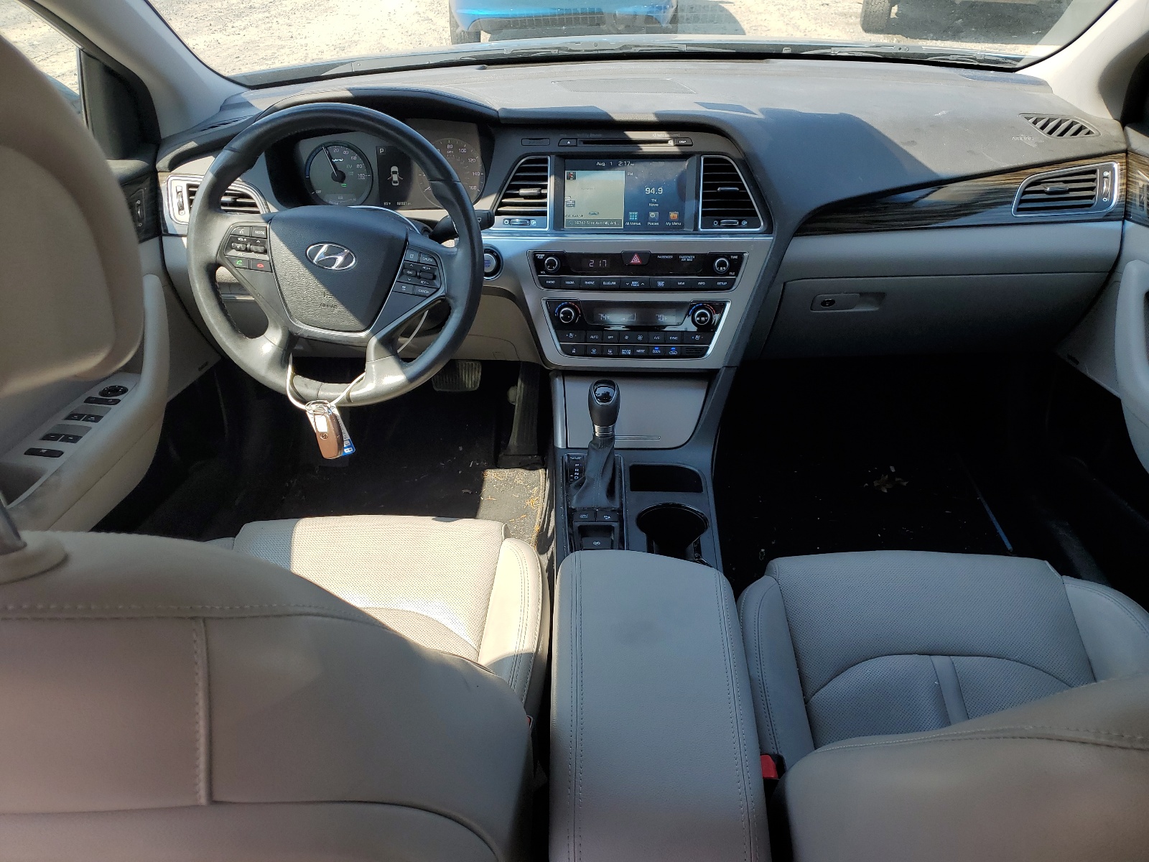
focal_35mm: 26
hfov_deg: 67.3
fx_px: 863
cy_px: 431
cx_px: 574
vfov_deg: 53.1
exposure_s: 1/625
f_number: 1.5
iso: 50
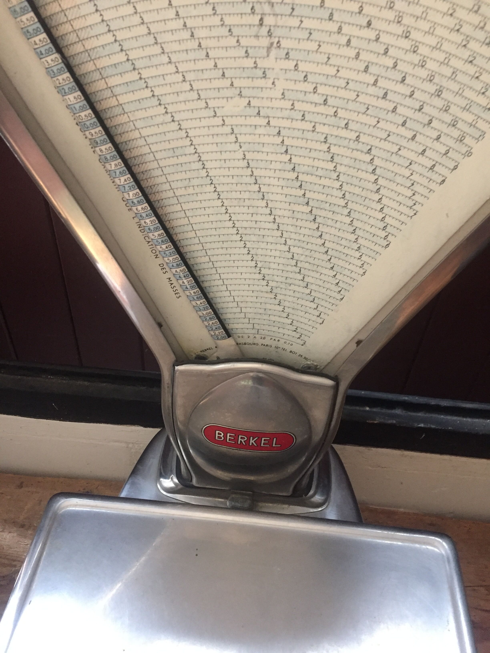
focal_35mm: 29
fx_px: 547
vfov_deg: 61.7
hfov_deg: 48.2
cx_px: 245
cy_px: 326
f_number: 2.2
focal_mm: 4.15
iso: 250
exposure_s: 1/25
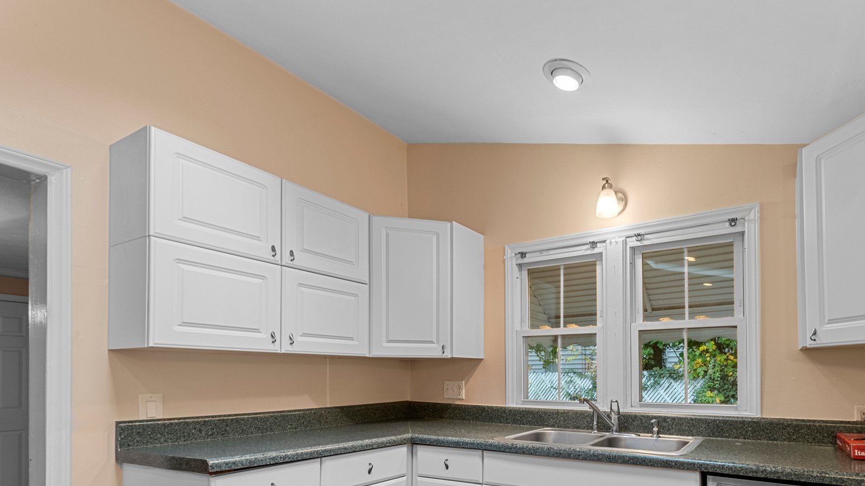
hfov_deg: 87.6
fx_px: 436
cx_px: 548
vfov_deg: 55.2
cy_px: 373
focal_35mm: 19
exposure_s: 1/6
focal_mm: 14
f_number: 8
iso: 800
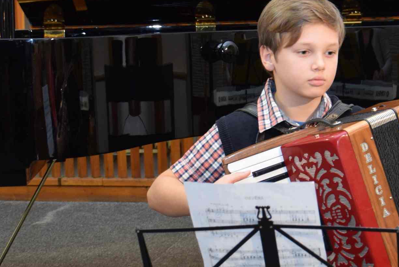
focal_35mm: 103
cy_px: 161
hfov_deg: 19.6
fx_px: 1143
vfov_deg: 13.3
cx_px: 316
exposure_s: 1/20
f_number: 4
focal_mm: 28
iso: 400
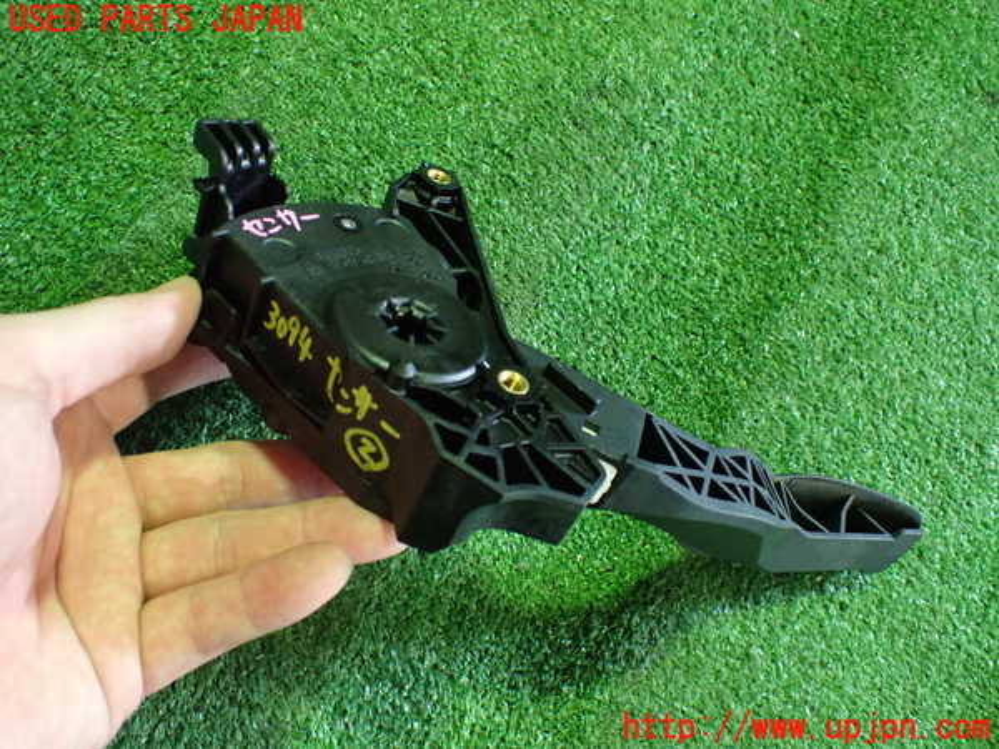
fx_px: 866
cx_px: 500
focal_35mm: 30
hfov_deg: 60.0
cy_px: 374
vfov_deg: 46.8
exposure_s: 1/30
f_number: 2.3
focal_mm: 5.4
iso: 800
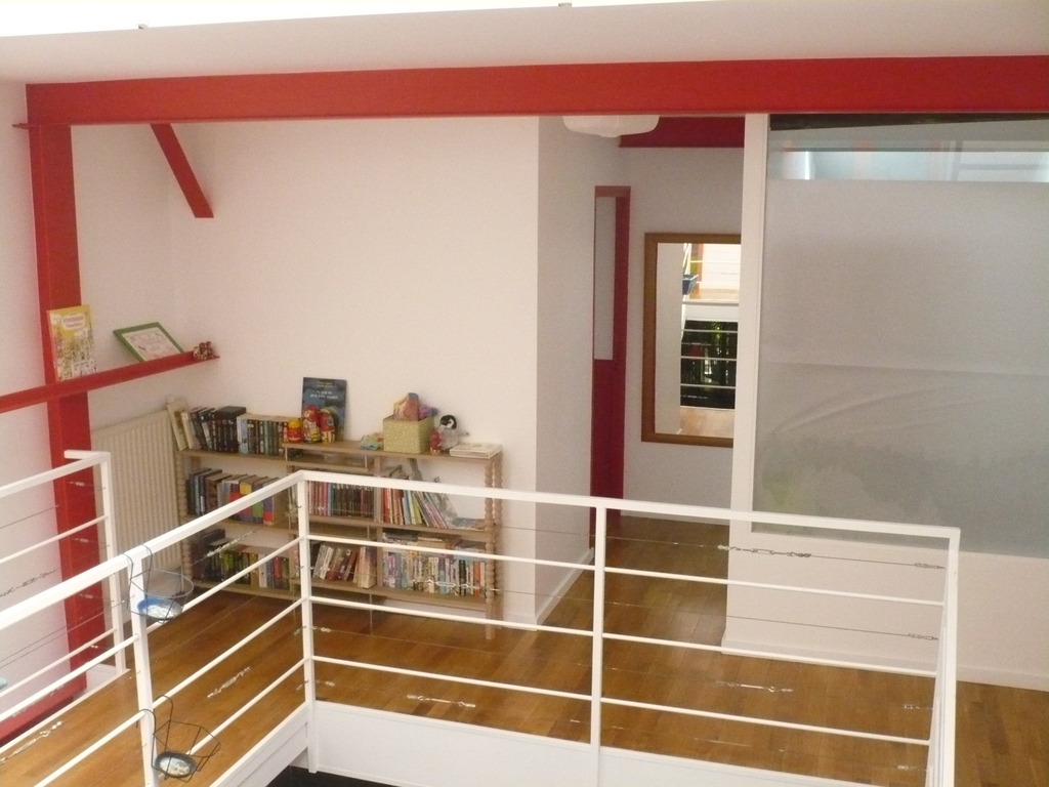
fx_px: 1061
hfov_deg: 52.6
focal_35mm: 35
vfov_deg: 40.7
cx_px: 524
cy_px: 394
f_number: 8
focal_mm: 5.8
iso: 800
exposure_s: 1/160
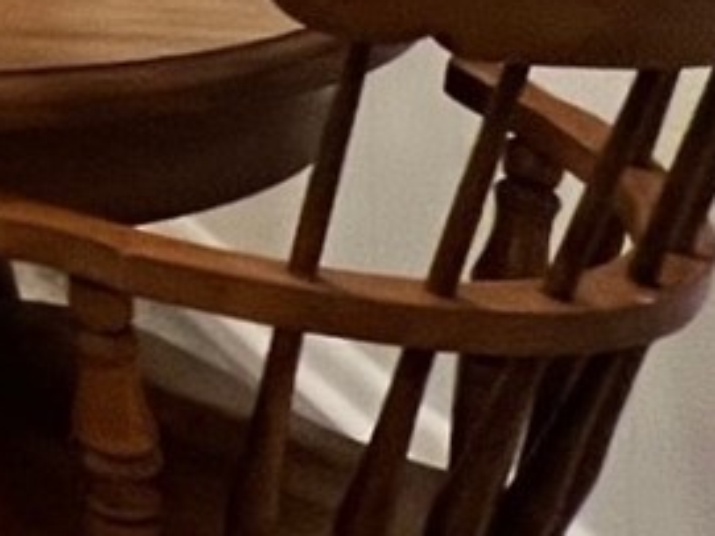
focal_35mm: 92
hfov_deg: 11.9
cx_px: -1367
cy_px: -523
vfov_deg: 13.7
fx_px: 1899
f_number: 1.8
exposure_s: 1/120
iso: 200
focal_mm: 1.57
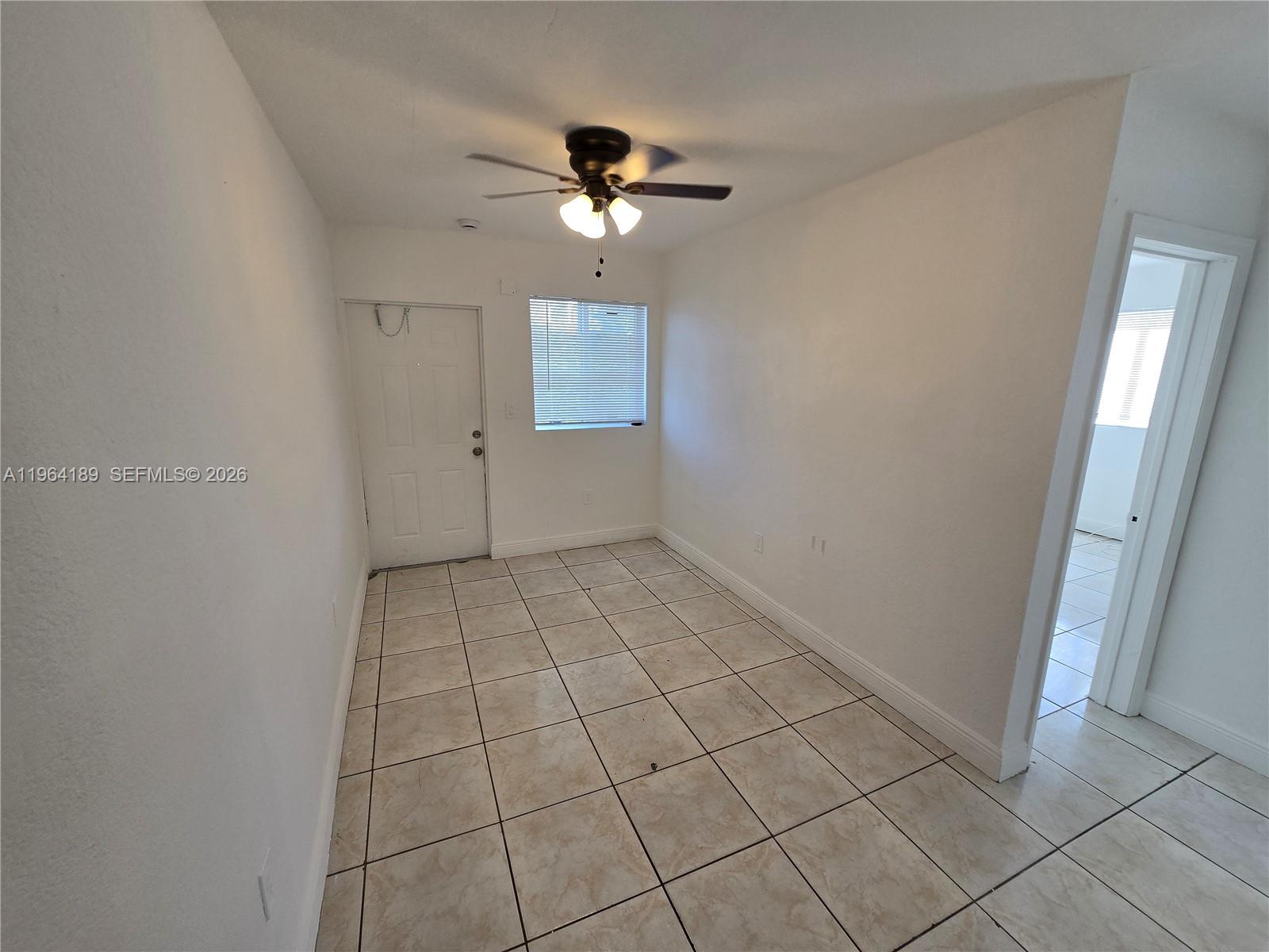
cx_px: 634
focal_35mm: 13
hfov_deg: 106.2
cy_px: 476
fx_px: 477
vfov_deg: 89.9
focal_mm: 2.2
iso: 64
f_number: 2.2
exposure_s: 1/120
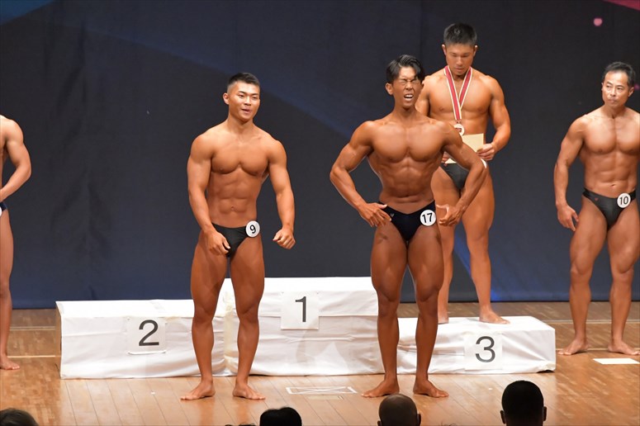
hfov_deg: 8.6
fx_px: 4265
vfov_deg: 5.7
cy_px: 213
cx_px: 320
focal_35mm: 240
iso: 8000
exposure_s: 1/320
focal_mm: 160
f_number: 5.6
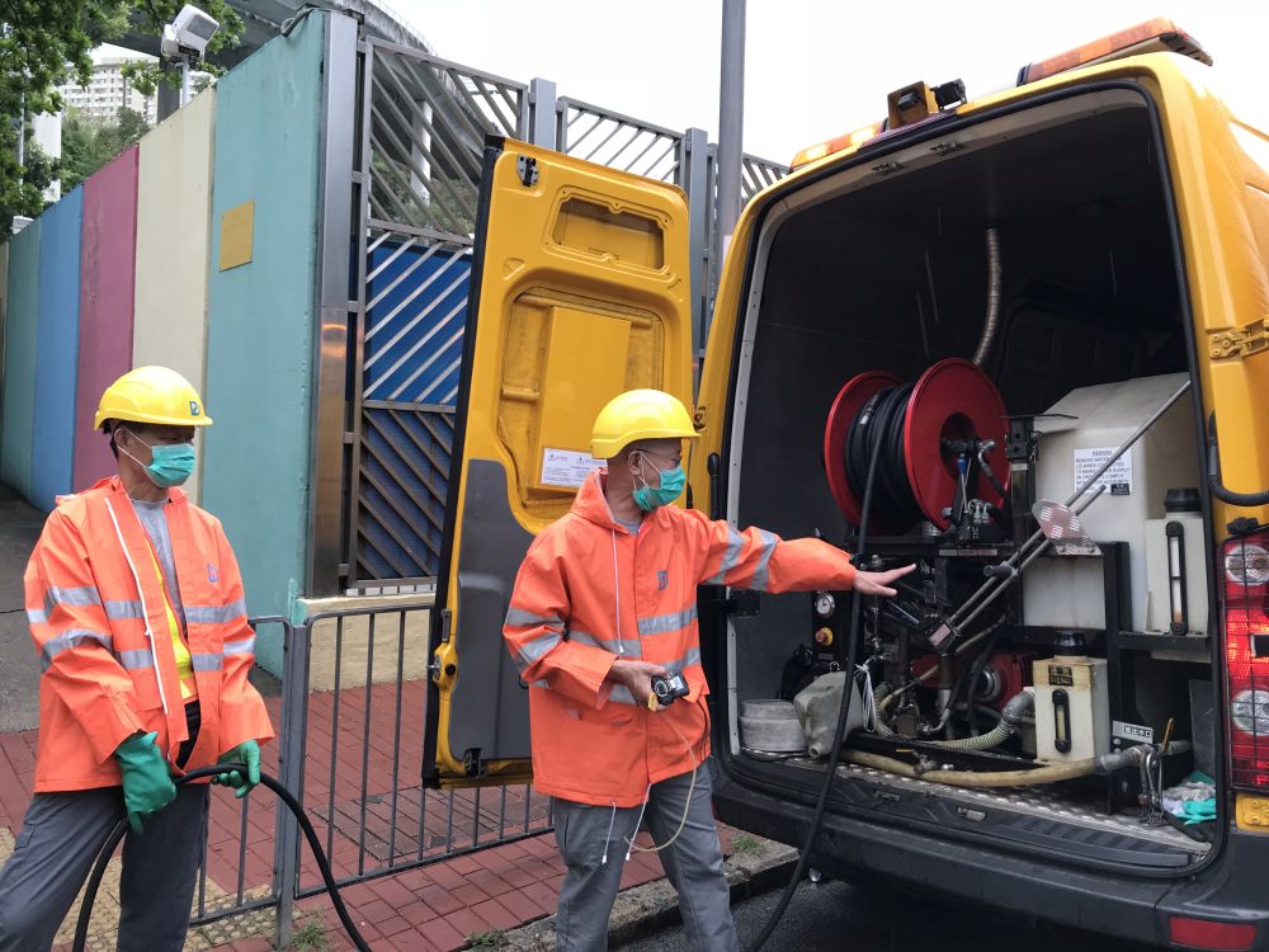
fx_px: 1026
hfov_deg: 63.4
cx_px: 634
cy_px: 476
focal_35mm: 28
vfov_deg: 49.7
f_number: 1.8
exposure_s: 1/123
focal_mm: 3.99
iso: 32
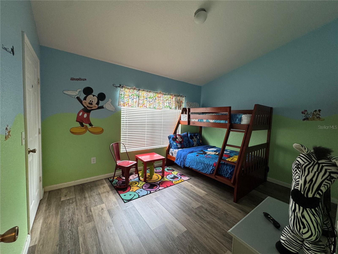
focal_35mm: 14
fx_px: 137
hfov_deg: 102.1
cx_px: 169
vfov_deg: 85.7
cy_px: 127
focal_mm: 2.22
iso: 160
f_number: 2.2
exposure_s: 1/60
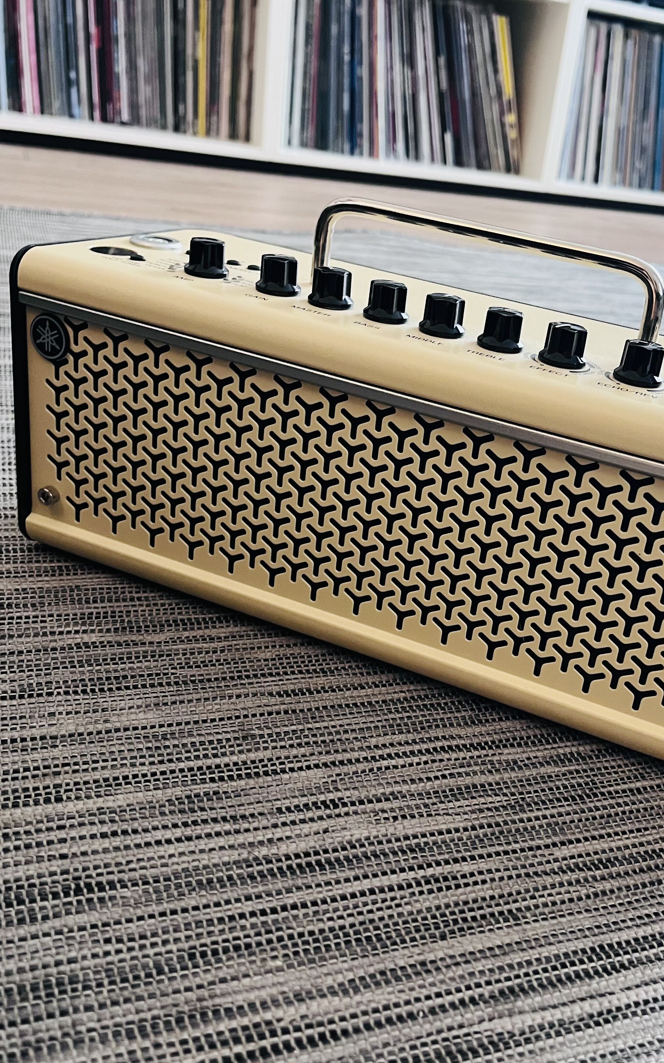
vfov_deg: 56.7
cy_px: 551
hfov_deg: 36.7
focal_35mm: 34
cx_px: 461
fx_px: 984
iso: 500
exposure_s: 1/33
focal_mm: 5.1
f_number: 1.6
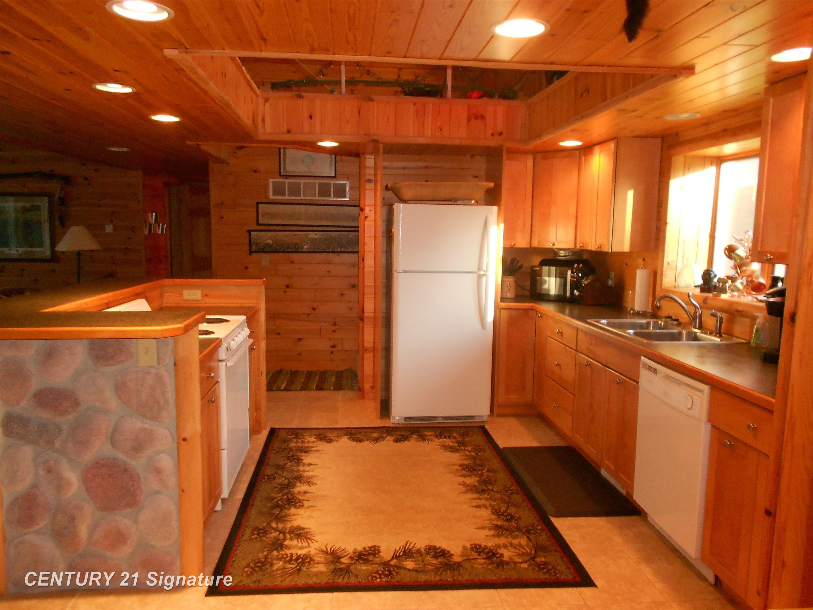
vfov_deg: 53.1
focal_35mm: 26
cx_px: 406
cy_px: 305
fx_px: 611
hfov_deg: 67.3
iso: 250
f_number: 3.2
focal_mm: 4.6
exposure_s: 1/25
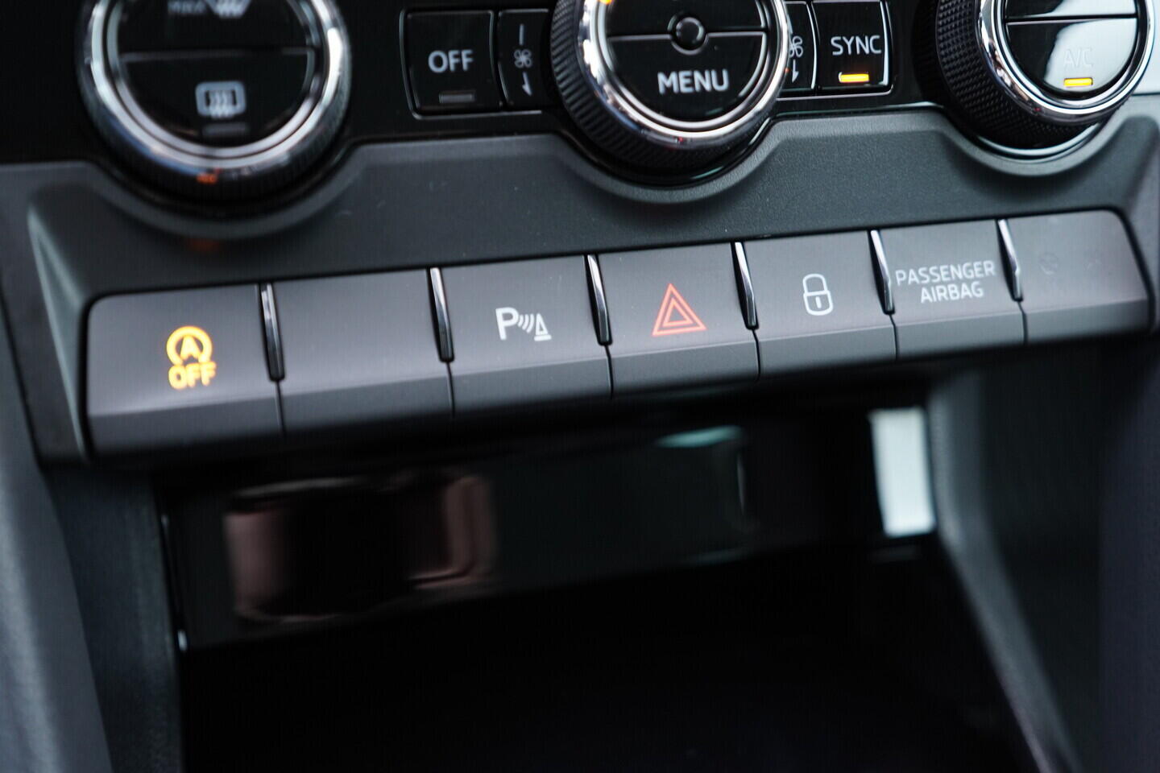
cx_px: 580
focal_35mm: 36
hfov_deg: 53.1
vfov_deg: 36.9
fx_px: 1160
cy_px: 386
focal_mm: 24
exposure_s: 1/40
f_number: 2.8
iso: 800
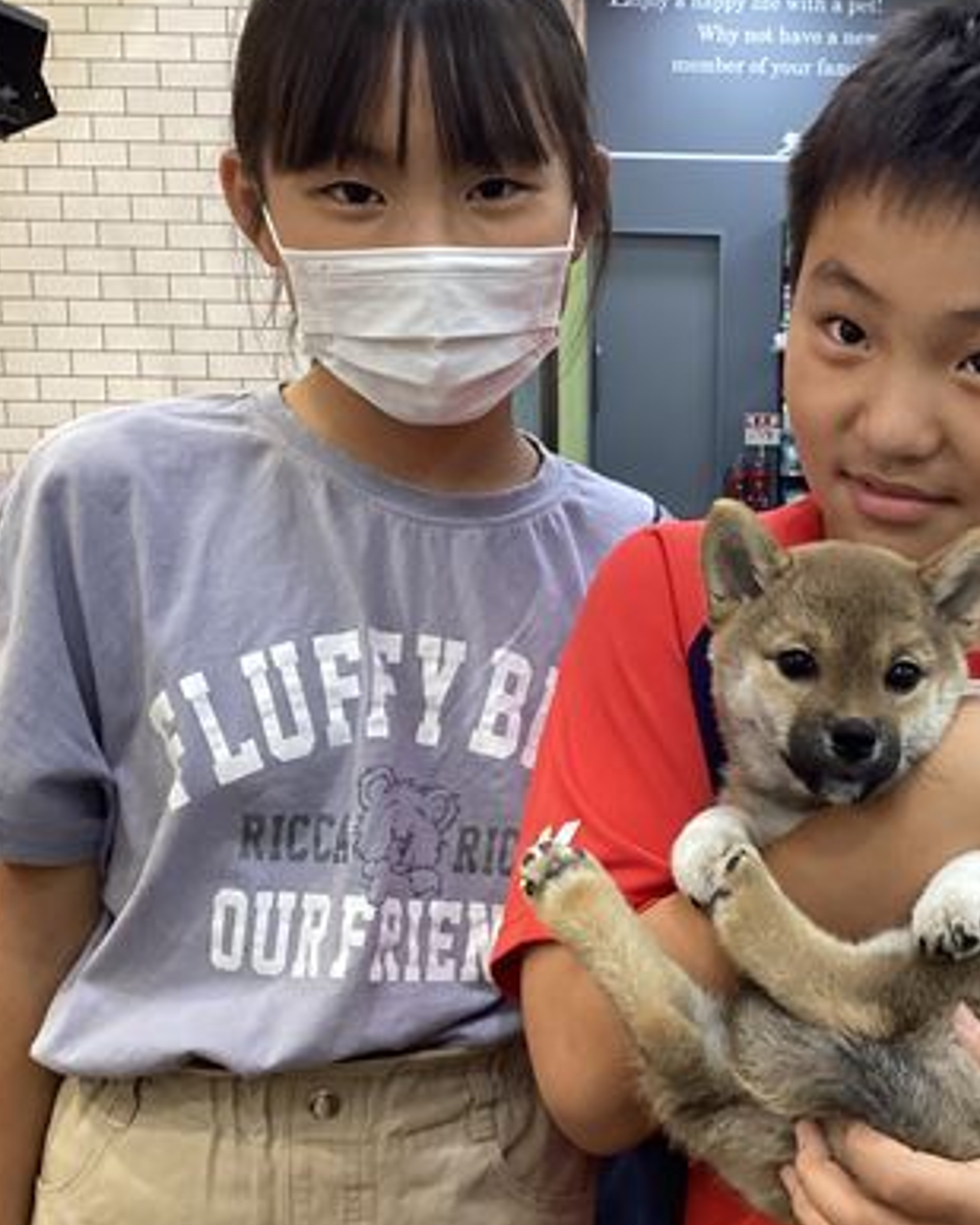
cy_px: 670
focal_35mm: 47
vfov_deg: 39.5
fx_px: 1703
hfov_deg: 31.6
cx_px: 726
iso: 250
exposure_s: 1/50
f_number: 2.4
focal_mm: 3.3
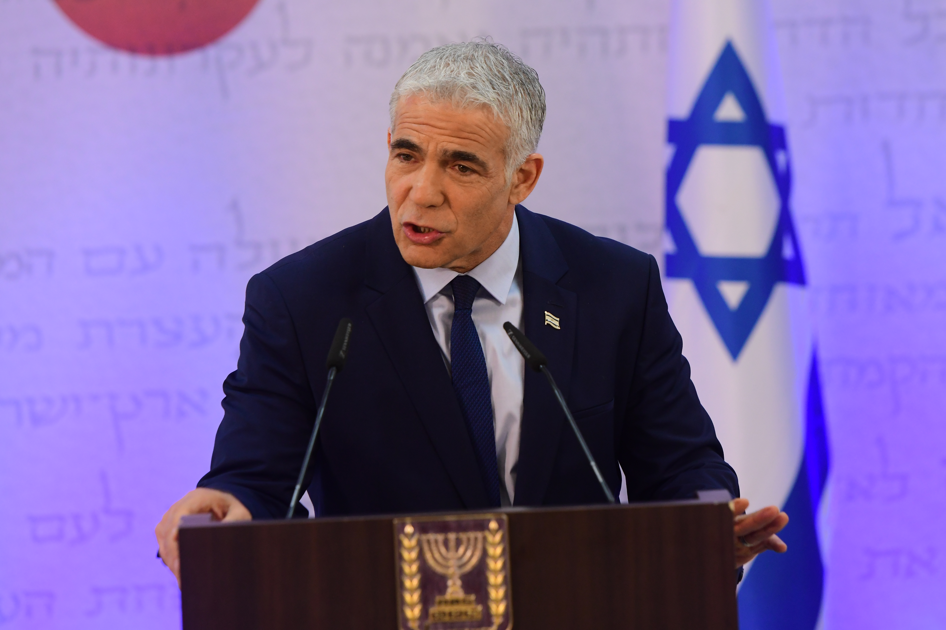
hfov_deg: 7.6
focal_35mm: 270
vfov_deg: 5.1
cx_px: 473
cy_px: 315
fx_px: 7094
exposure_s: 1/320
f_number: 4.5
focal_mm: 180
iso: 1600
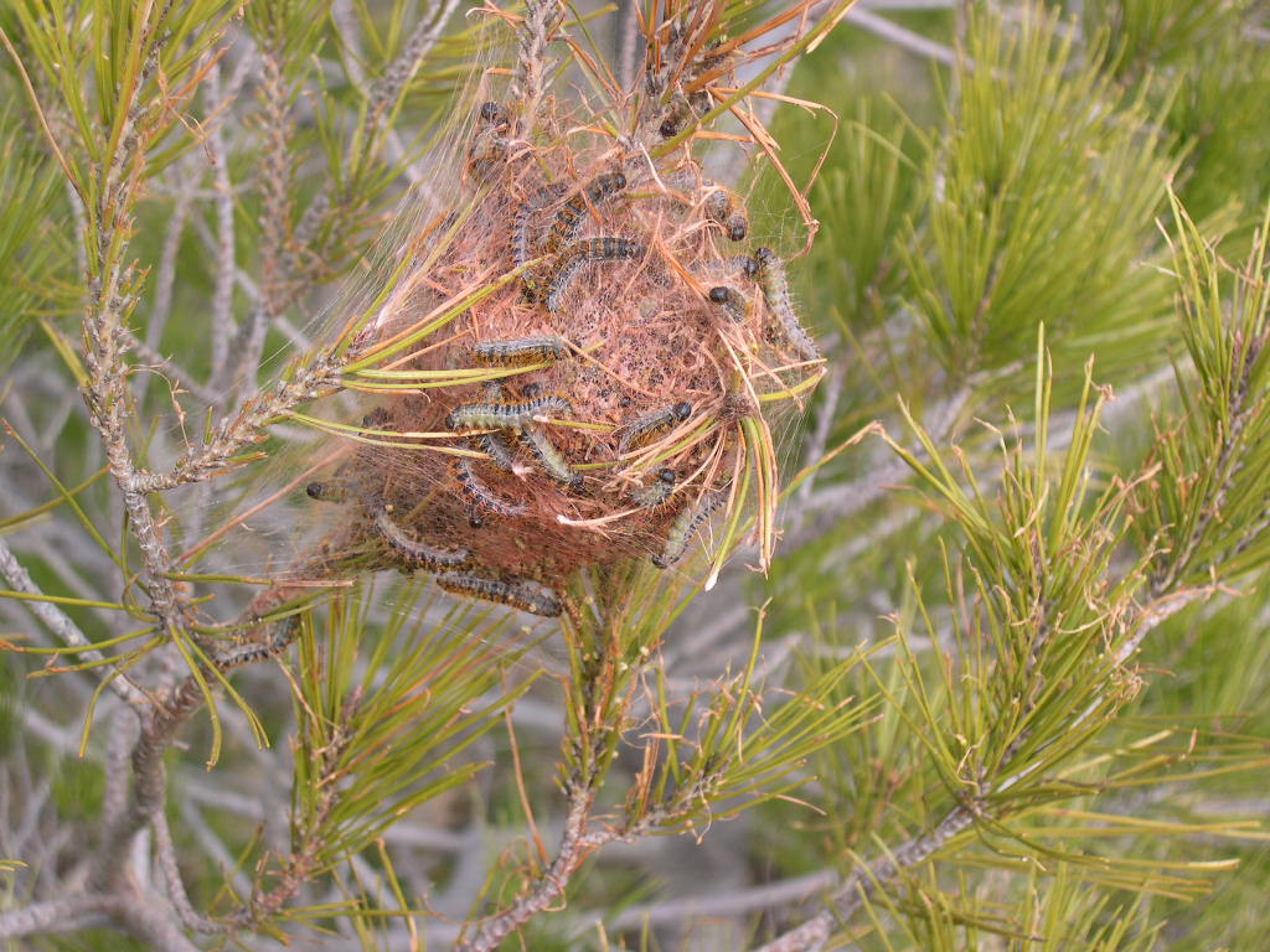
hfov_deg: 23.8
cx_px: 635
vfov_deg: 18.0
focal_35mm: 82
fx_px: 3008
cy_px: 476
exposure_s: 1/320
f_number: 4.1
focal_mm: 17.4
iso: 100
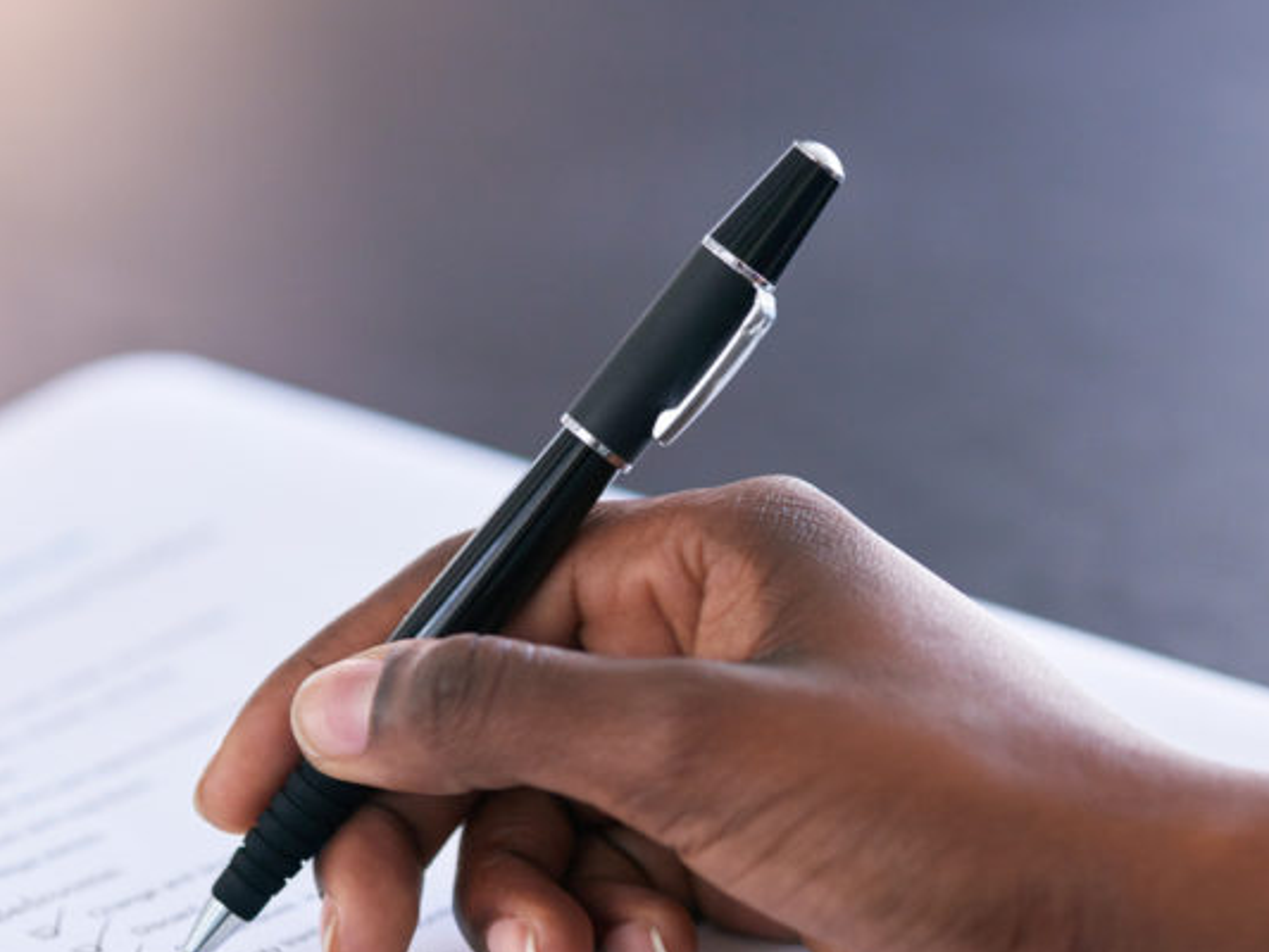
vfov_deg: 10.7
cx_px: 688
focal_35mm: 138
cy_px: 670
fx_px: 5060
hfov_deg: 14.3
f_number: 2.8
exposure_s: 1/125
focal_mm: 85
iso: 400
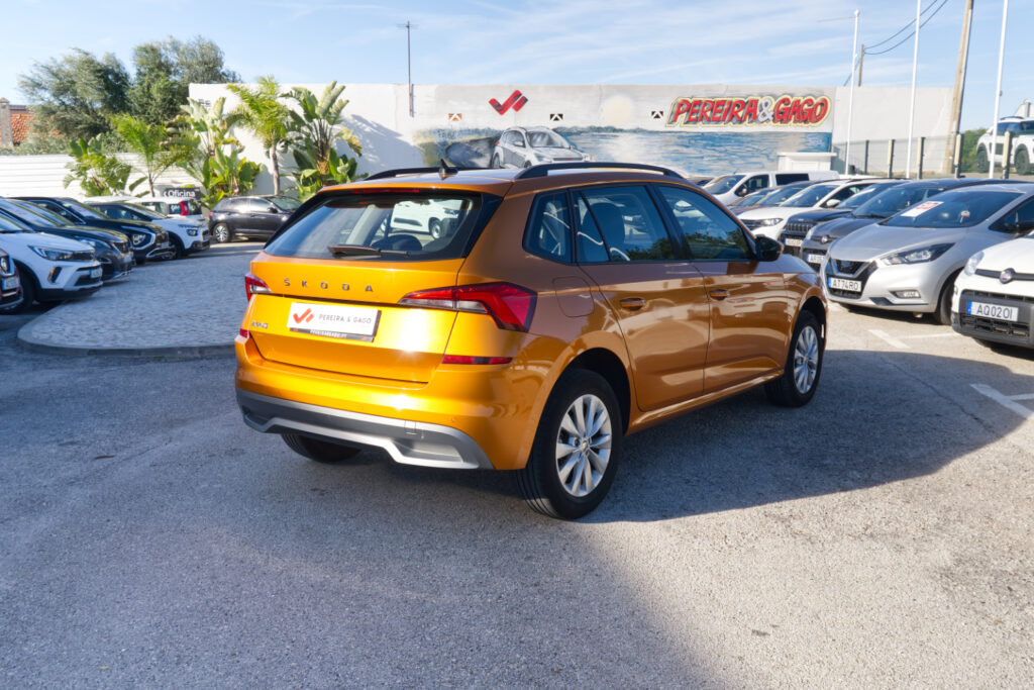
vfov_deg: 42.3
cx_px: 517
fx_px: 890
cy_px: 345
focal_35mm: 31
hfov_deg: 60.3
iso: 160
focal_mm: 20.9
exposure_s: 1/125
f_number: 9
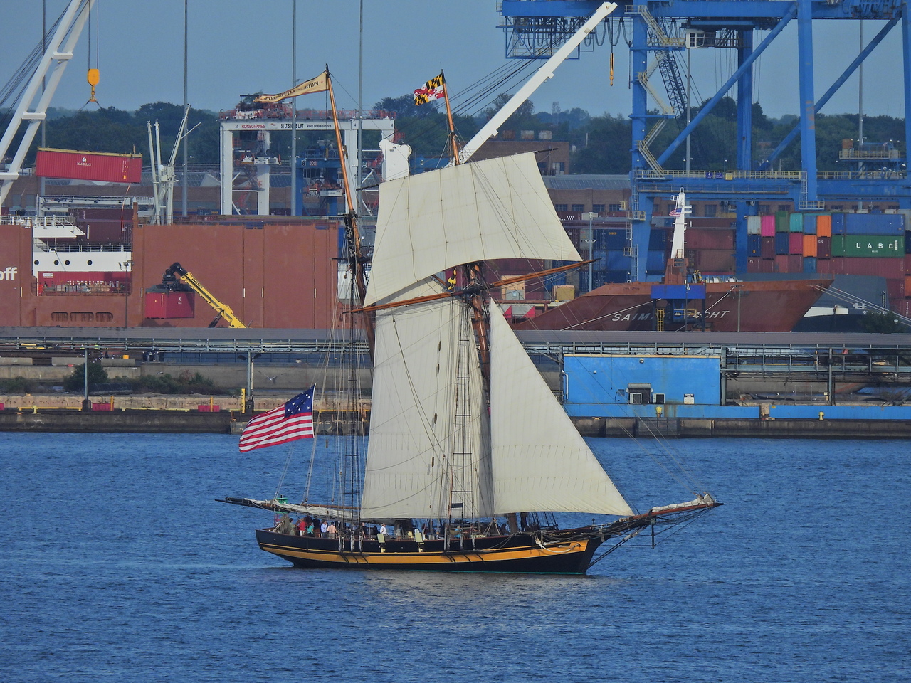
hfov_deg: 2.1
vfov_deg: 1.6
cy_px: 342
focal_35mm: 950
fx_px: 25001
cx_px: 456
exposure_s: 1/800
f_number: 5.6
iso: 100
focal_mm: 170
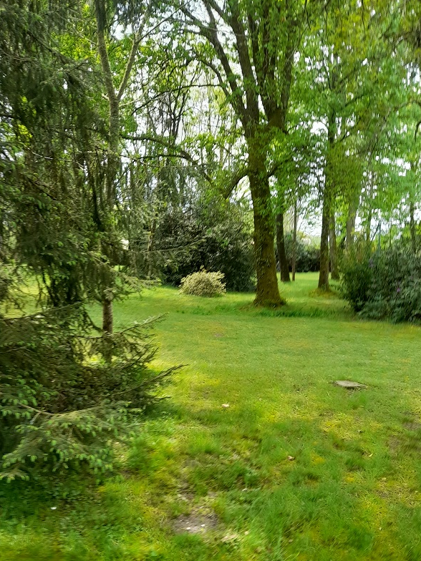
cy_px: 348
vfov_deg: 53.4
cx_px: 239
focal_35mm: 34
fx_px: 551
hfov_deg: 41.7
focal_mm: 4.6
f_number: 2
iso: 25
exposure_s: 1/100
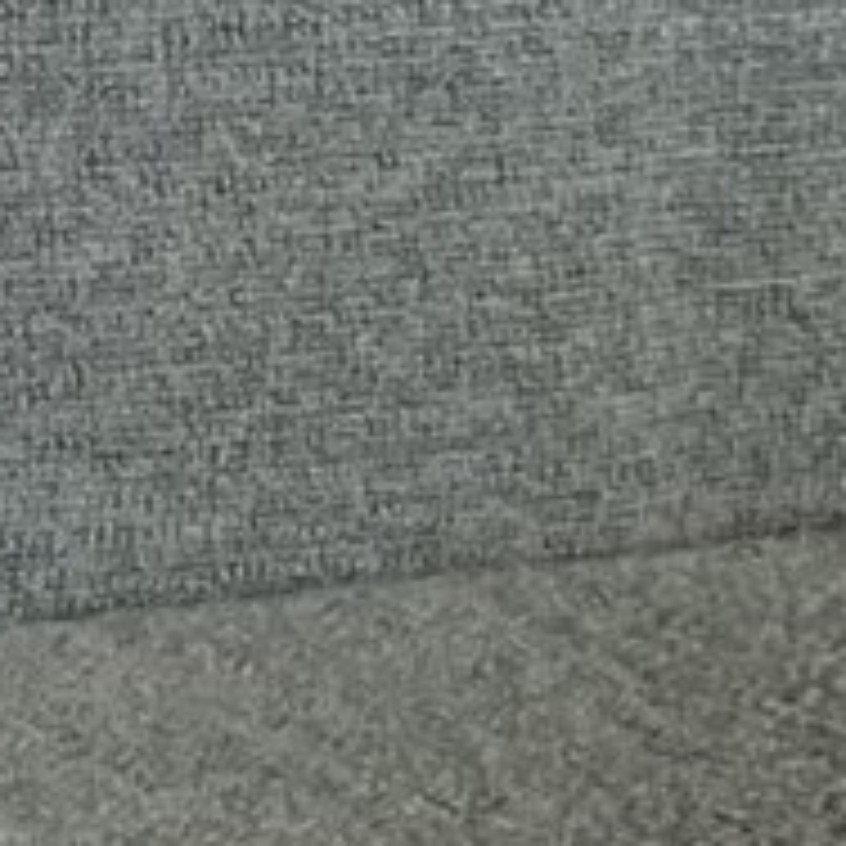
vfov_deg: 8.5
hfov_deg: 7.2
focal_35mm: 206
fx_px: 5696
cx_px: -1991
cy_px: 209
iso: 50
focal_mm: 3
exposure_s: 1/60
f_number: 1.8
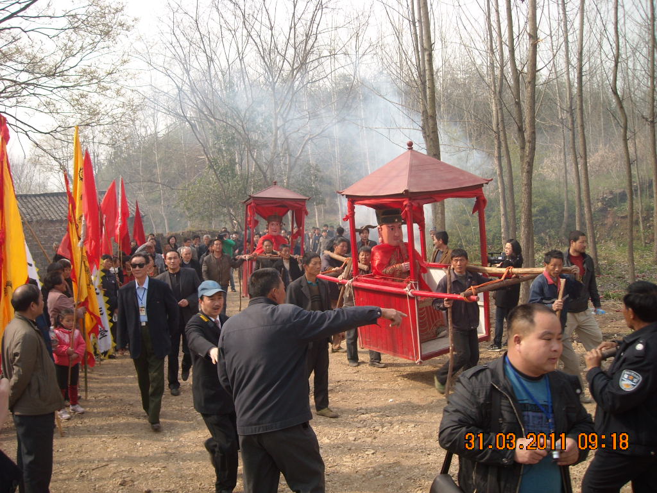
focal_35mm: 35
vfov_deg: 40.7
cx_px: 328
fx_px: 664
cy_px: 246
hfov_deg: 52.6
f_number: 5.6
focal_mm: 5.7
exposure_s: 1/109
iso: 64
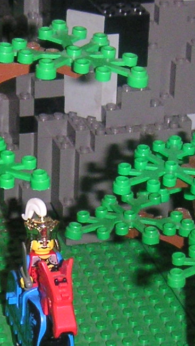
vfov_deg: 16.5
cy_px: 212
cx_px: 17
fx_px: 1194
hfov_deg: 9.3
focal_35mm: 130
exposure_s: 1/45
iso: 160
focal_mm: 6
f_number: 2.8
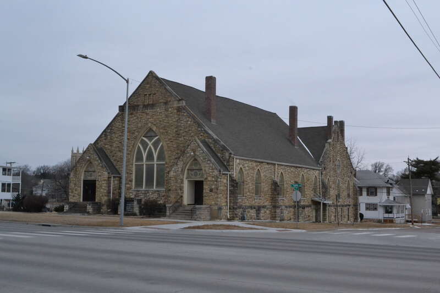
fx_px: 513
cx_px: 220
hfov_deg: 46.4
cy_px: 146
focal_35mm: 42
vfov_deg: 31.9
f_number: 18
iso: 3200
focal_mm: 28
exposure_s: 1/1000
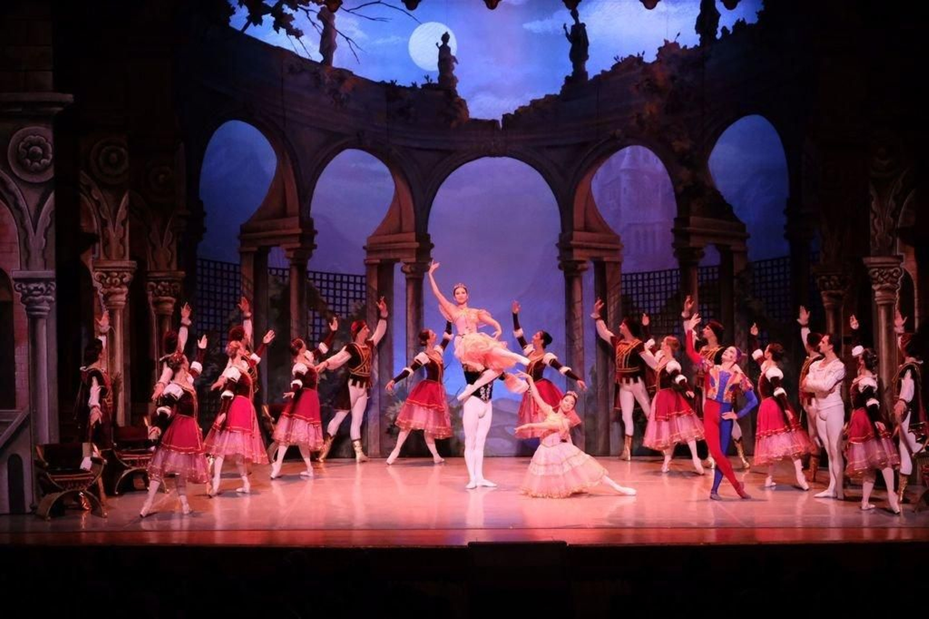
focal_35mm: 75
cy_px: 310
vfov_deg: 18.2
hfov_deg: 27.0
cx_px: 464
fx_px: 1935
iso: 6400
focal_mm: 50
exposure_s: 1/1000
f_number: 2.8
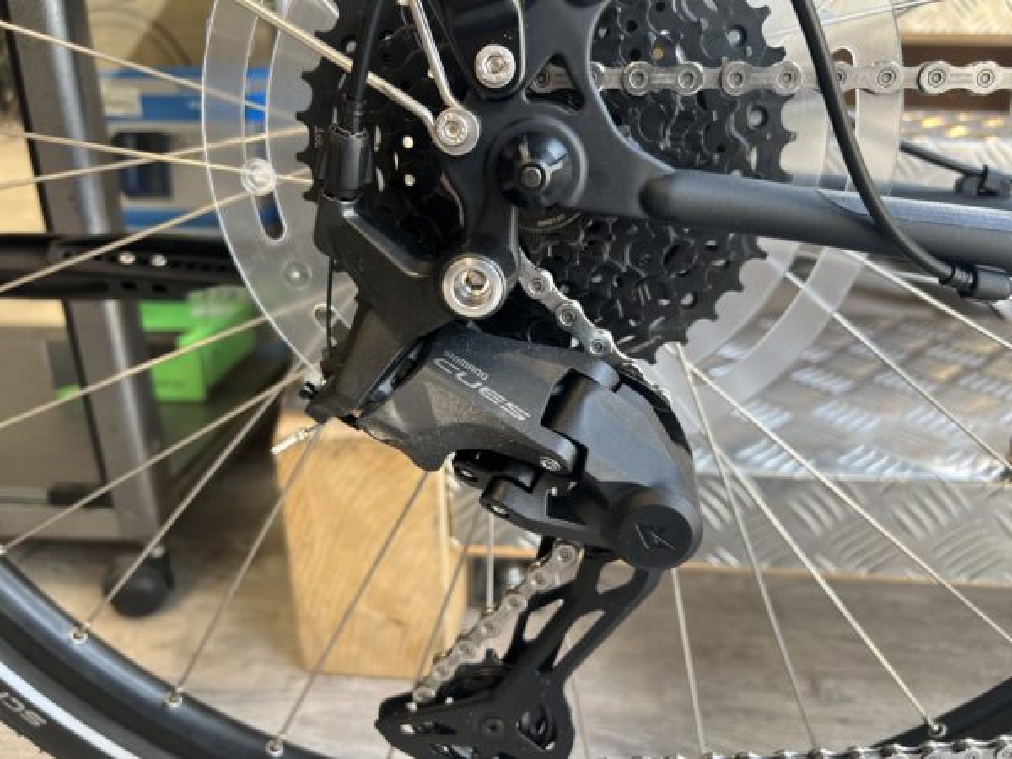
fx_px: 760
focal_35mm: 26
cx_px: 506
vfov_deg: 53.1
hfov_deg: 67.3
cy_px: 380
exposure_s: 1/121
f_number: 1.5
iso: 100
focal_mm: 5.7
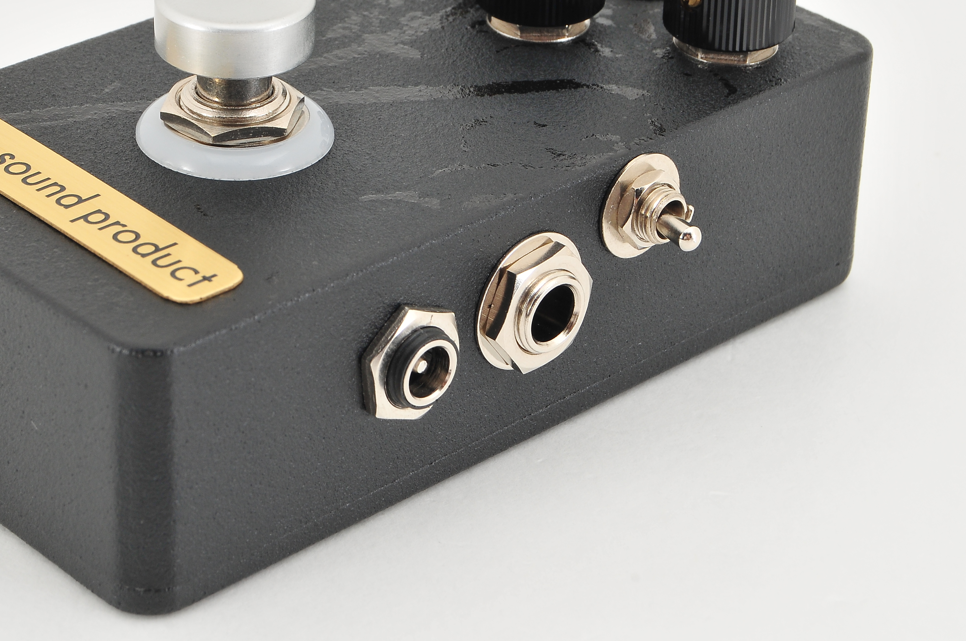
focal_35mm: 114
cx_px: 319
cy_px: 219
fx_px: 3047
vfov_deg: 12.0
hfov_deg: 18.0
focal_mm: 55
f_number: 14
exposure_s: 1/200
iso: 200
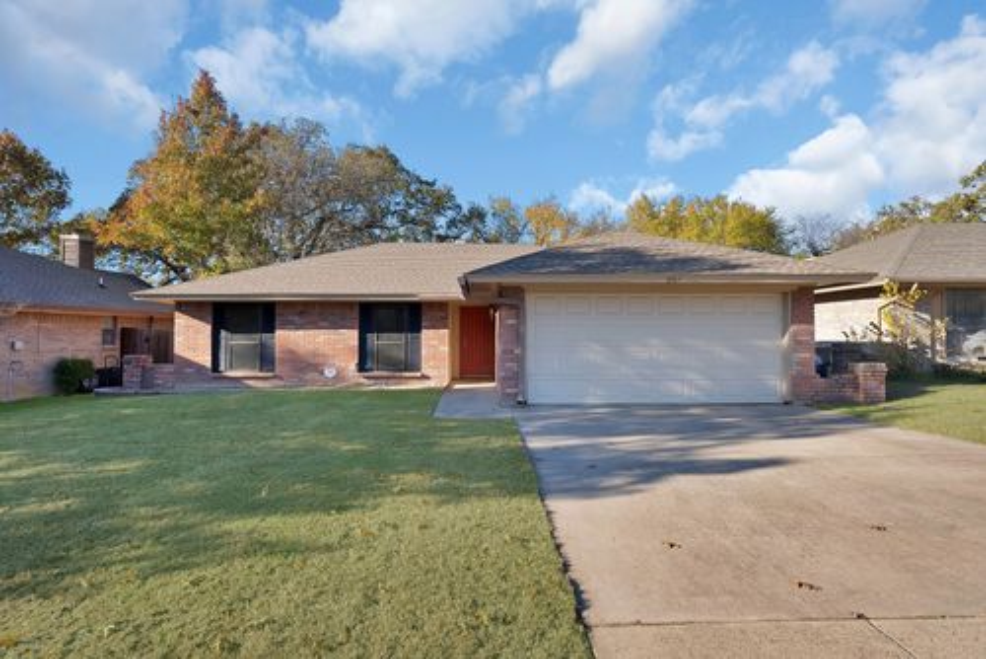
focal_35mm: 19
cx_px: 493
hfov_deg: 86.9
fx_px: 521
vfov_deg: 64.6
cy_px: 330
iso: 640
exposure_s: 1/200
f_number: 9
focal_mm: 19
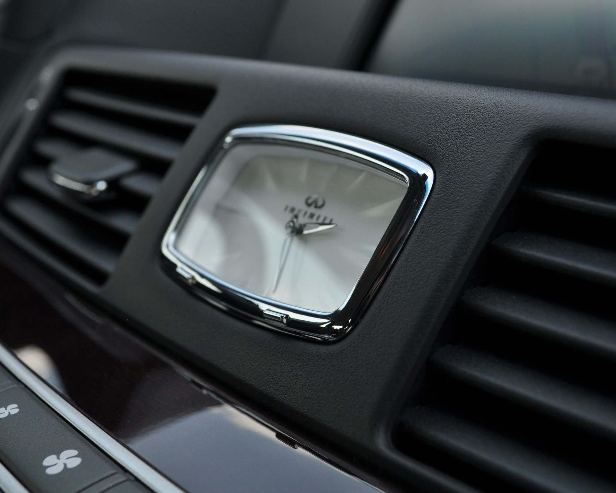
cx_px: 272
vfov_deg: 27.6
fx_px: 1003
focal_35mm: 55
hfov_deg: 34.1
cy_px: 248
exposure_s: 1/160
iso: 200
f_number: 6.3
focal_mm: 32
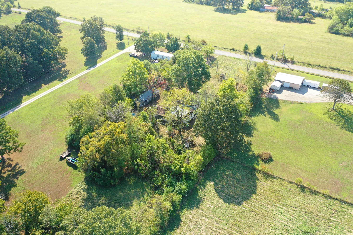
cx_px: 178
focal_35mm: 29
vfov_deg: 45.0
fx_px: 284
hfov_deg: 63.7
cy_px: 115
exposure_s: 1/30
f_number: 2.8
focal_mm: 10.26
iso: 160
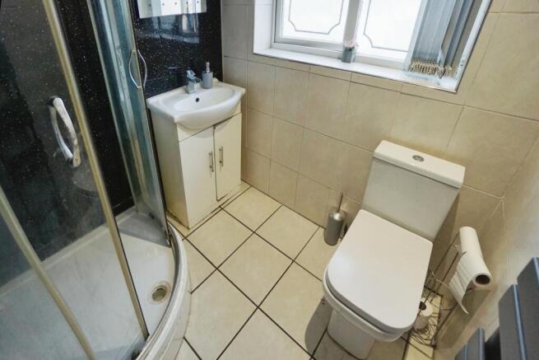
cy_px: 180
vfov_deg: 77.4
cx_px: 270
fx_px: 225
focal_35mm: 15
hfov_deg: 100.4
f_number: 4
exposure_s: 1/160
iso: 1000
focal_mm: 10
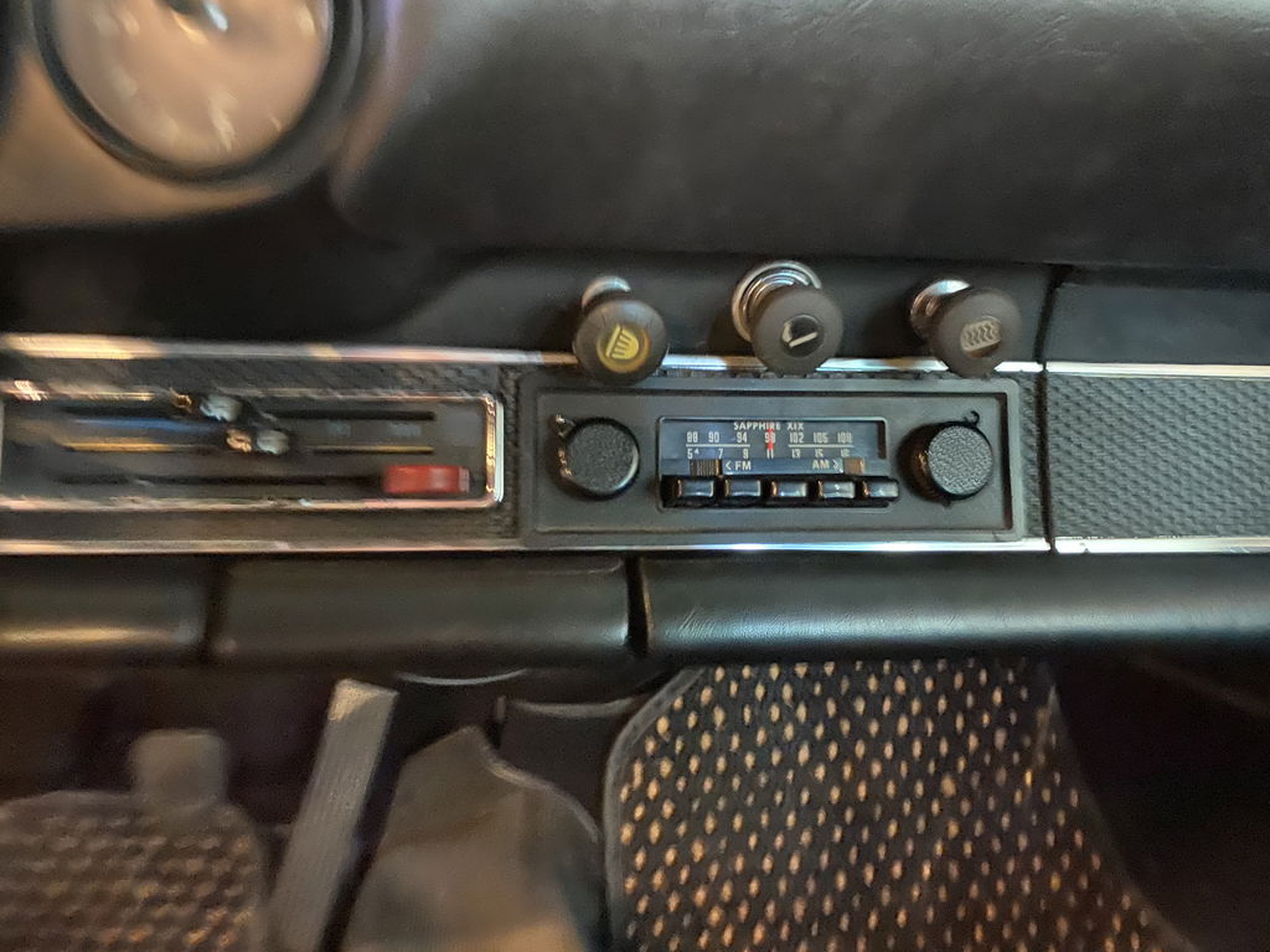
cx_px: 635
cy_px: 476
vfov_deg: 53.1
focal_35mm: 26
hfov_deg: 67.3
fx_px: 954
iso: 1000
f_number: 1.8
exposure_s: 1/14
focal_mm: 4.25
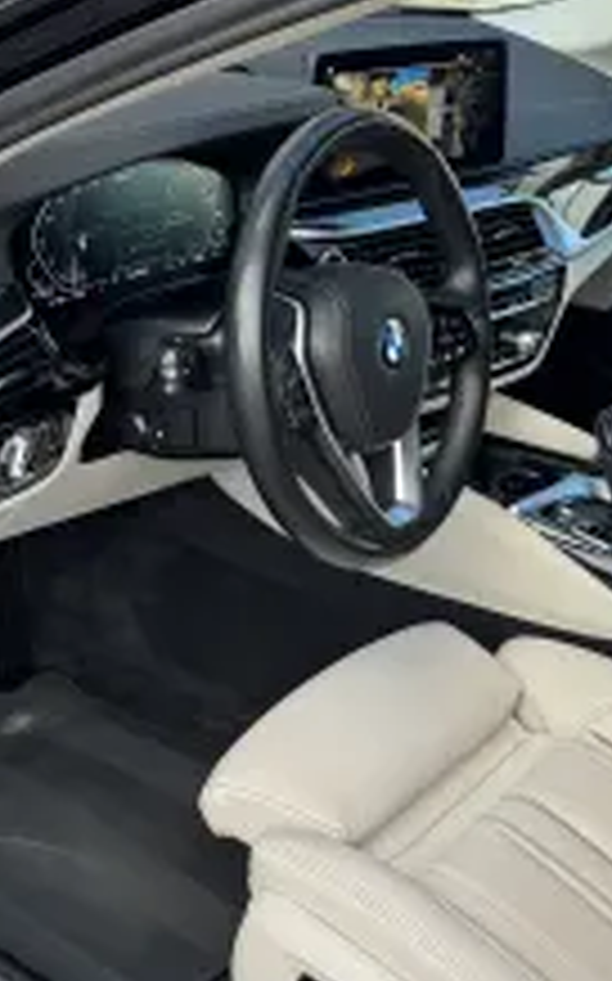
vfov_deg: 47.1
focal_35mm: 42
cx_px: 86
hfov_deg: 29.5
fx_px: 1122
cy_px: 567
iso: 50
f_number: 1.78
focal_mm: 6.76
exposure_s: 1/138
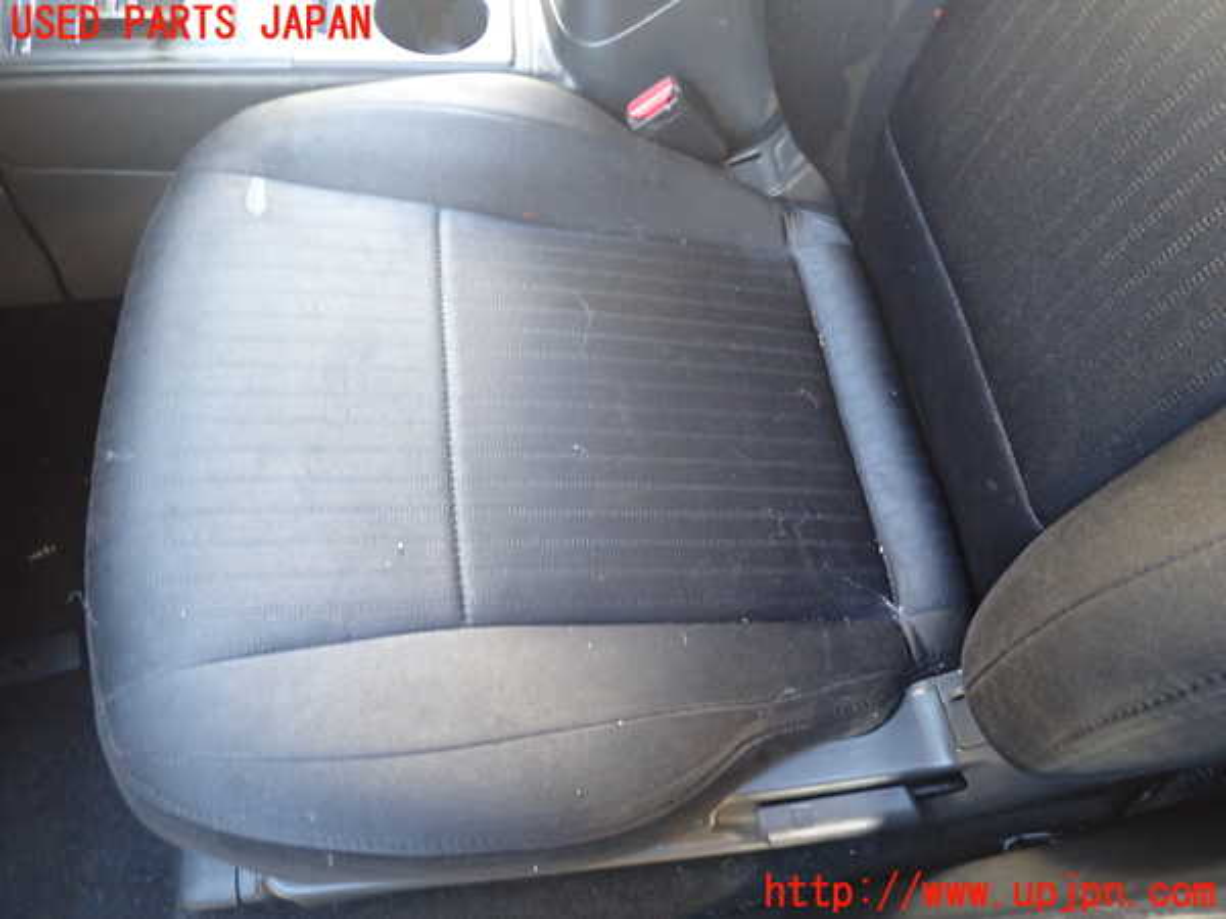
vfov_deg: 54.9
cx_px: 613
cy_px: 460
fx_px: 885
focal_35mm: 25
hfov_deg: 69.4
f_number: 2
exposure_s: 1/30
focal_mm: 4.5
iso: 400
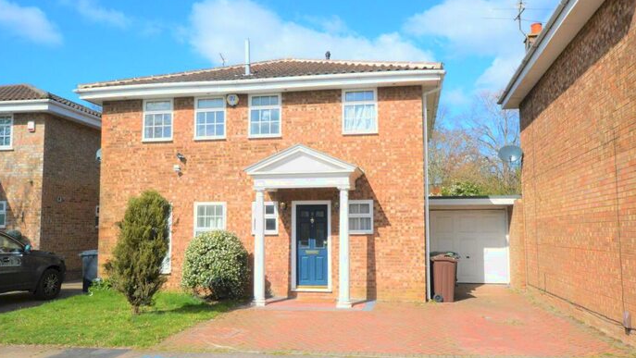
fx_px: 540
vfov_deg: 36.7
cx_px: 316
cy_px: 186
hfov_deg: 61.0
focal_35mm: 32
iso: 3200
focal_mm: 20
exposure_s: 1/1000
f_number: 16
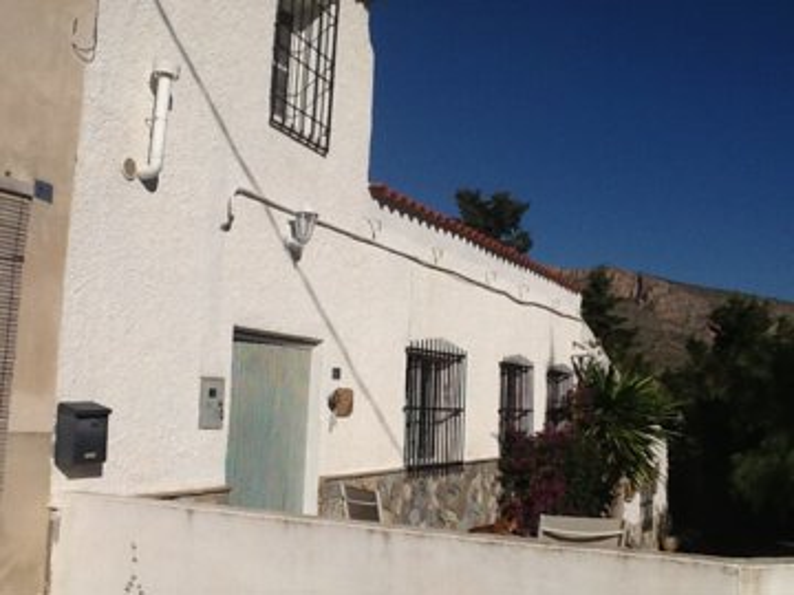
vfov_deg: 32.9
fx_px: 1009
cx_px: 397
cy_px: 298
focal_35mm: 44
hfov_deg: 42.9
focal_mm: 2.03
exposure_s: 1/6711
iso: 40
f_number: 2.4
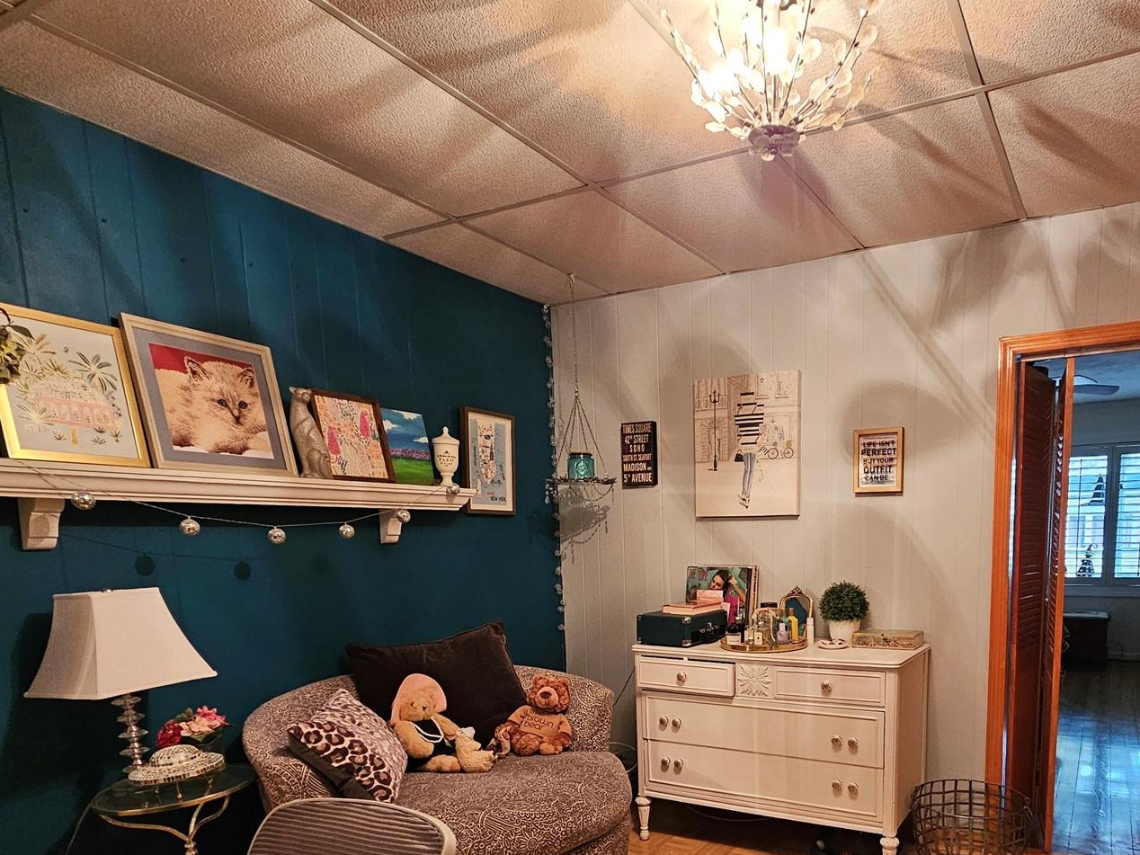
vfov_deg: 60.0
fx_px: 692
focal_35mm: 21
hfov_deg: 76.3
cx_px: 768
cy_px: 643
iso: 500
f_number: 2.2
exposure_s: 1/30
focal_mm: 2.2
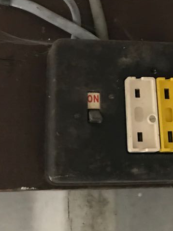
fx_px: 500
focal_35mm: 75
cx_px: 101
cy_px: 24
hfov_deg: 19.6
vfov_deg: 25.2
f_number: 1.8
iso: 100
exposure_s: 1/4
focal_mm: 3.99
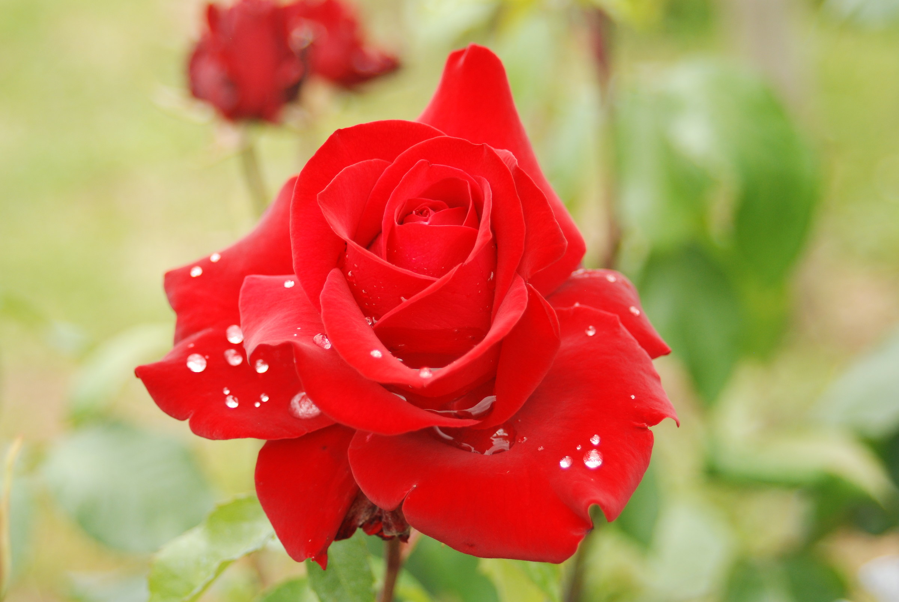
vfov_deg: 13.1
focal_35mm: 105
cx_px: 450
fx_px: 2625
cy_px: 301
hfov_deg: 19.4
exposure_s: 1/200
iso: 320
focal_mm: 70
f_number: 4.5
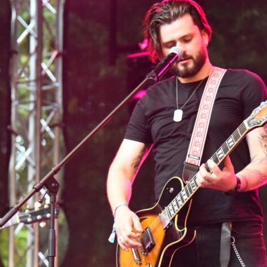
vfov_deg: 9.8
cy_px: 144
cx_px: 87
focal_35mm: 179
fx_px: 1562
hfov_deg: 9.8
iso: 9000
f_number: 4
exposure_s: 1/500
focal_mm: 98
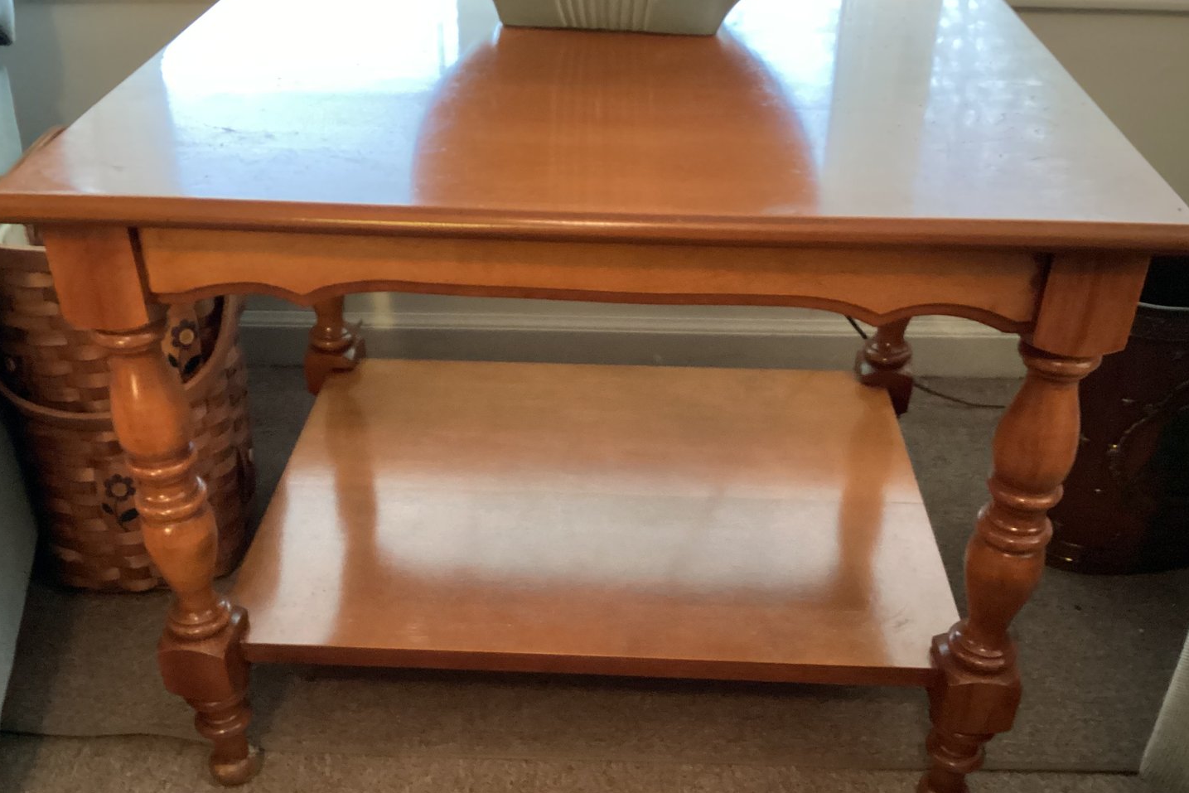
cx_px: 577
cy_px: 404
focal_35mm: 34
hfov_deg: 55.8
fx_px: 1123
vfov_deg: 38.9
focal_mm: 3.3
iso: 500
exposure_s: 1/25
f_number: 2.4
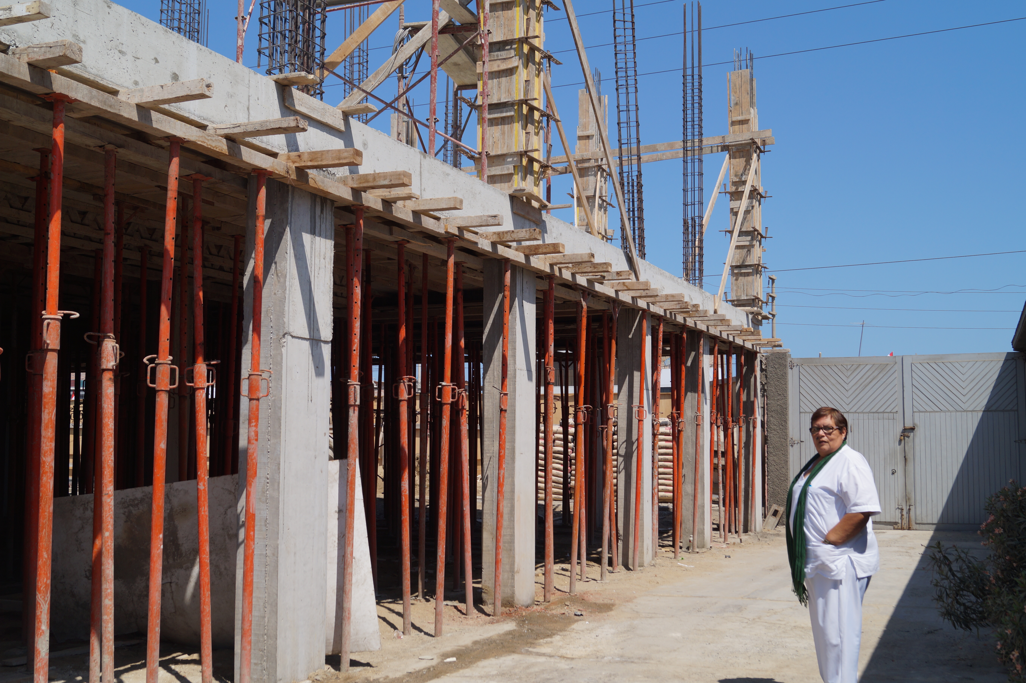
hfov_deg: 49.6
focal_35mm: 39
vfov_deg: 34.2
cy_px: 342
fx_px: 1111
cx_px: 513
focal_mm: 26
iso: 100
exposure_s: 1/400
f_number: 7.1
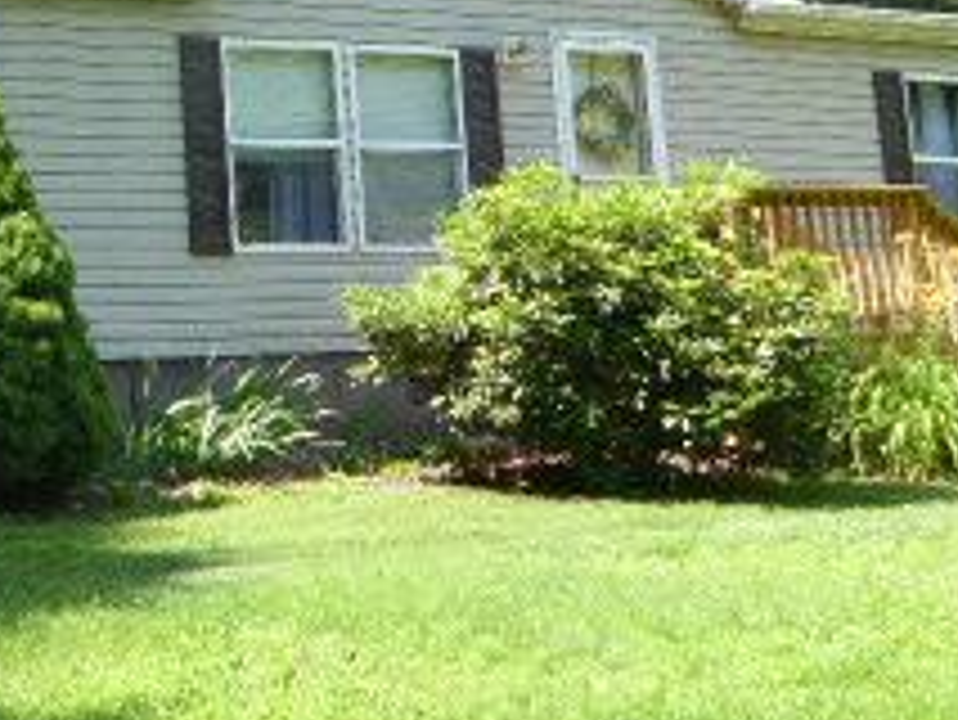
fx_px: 1994
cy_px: 0
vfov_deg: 19.8
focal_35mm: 72
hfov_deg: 24.8
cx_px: -139
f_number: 4
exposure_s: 1/125
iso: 100
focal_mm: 4.3
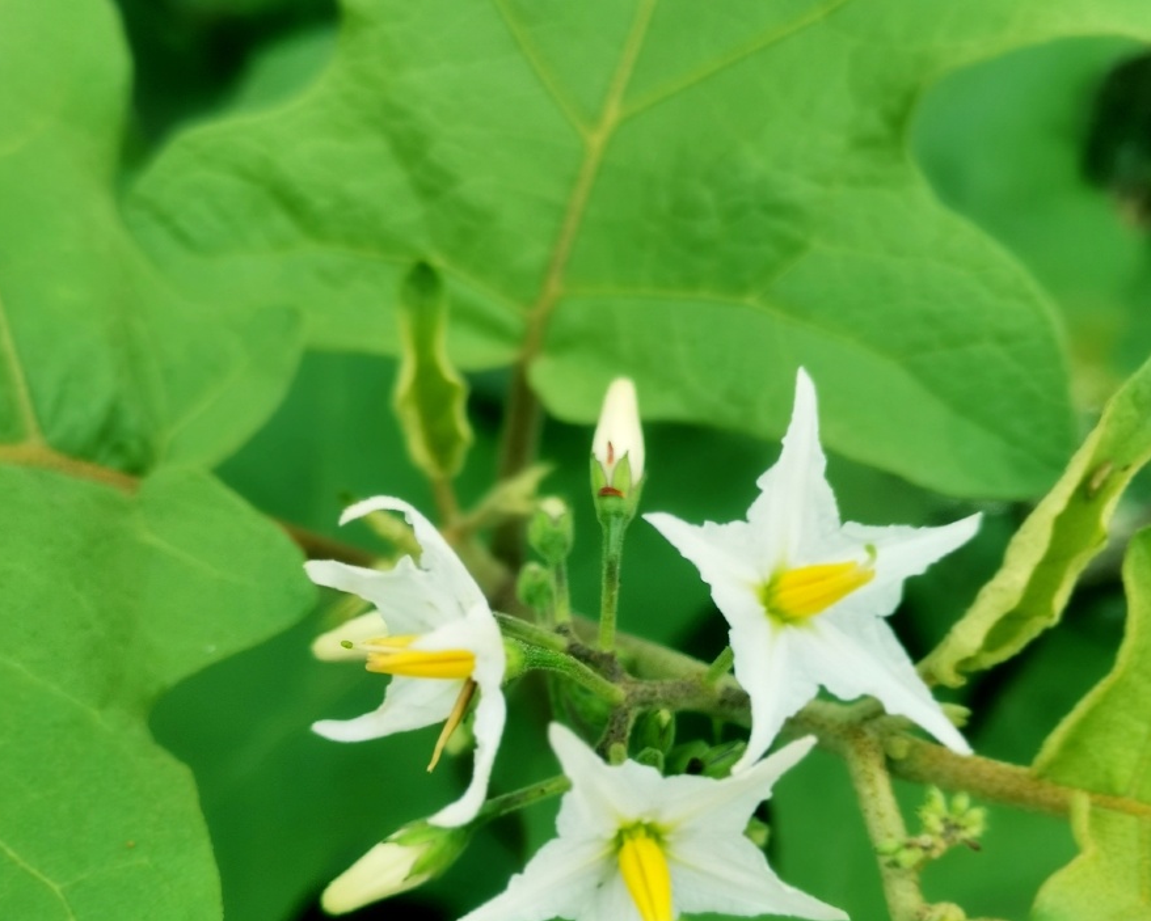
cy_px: 597
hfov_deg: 45.8
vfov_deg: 37.0
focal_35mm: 40
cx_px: 578
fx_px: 1363
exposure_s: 1/332
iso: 50
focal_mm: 4.75
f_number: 5.6
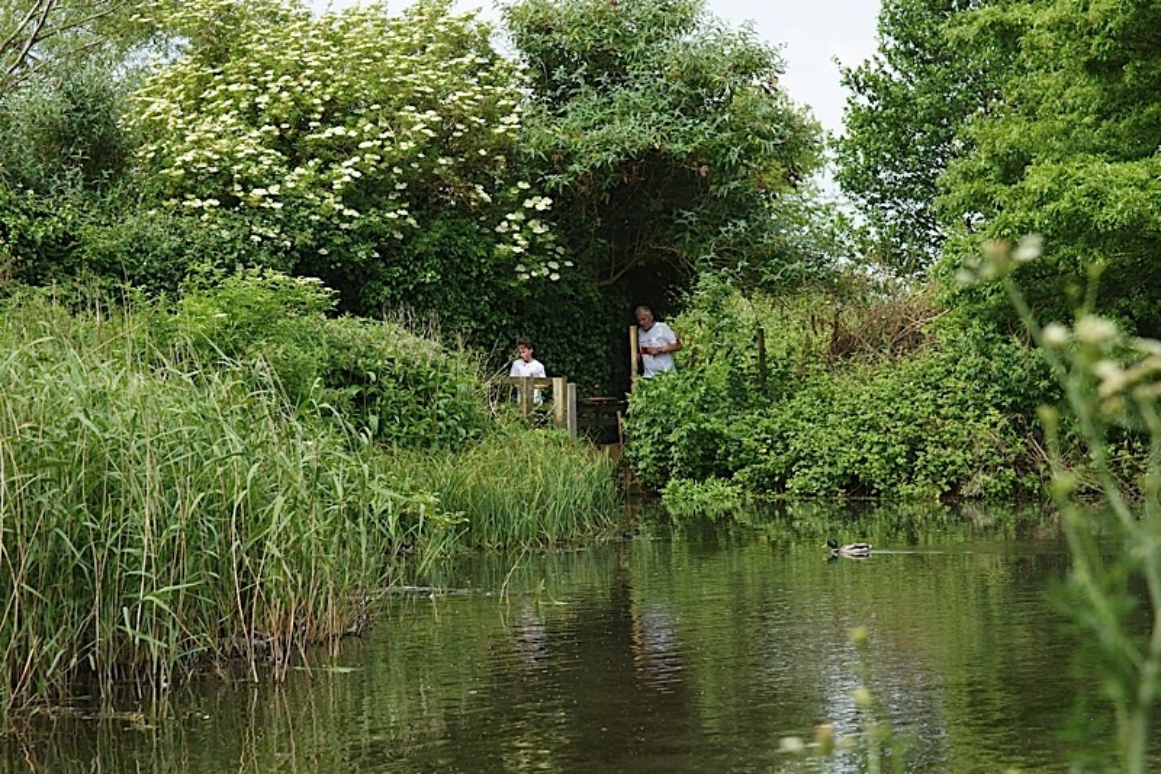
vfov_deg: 13.0
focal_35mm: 105
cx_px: 580
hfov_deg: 19.5
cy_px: 387
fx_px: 3385
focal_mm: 70
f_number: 5.6
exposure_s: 1/250
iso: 100
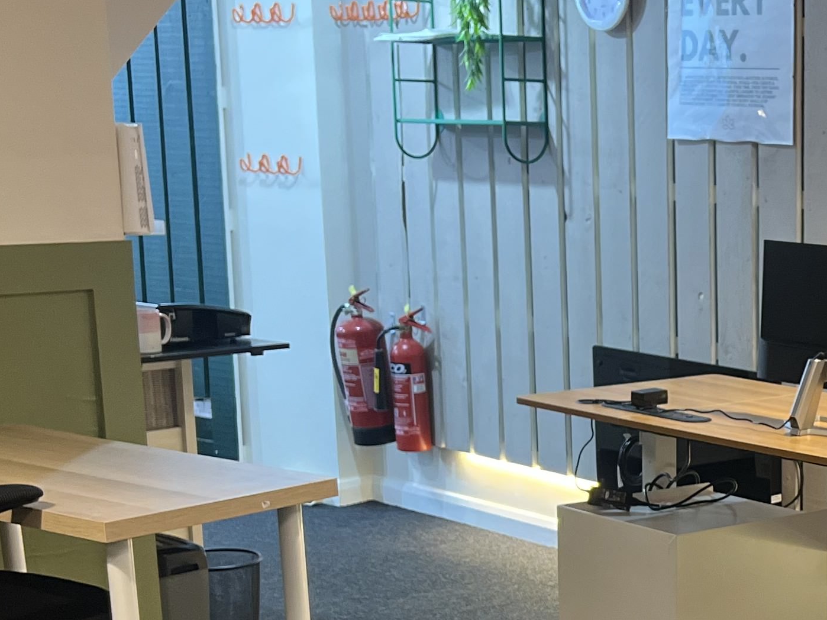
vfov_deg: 19.3
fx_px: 1791
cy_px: 560
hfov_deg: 24.4
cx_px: 897
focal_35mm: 75
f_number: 1.5
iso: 320
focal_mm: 5.7
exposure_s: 1/50
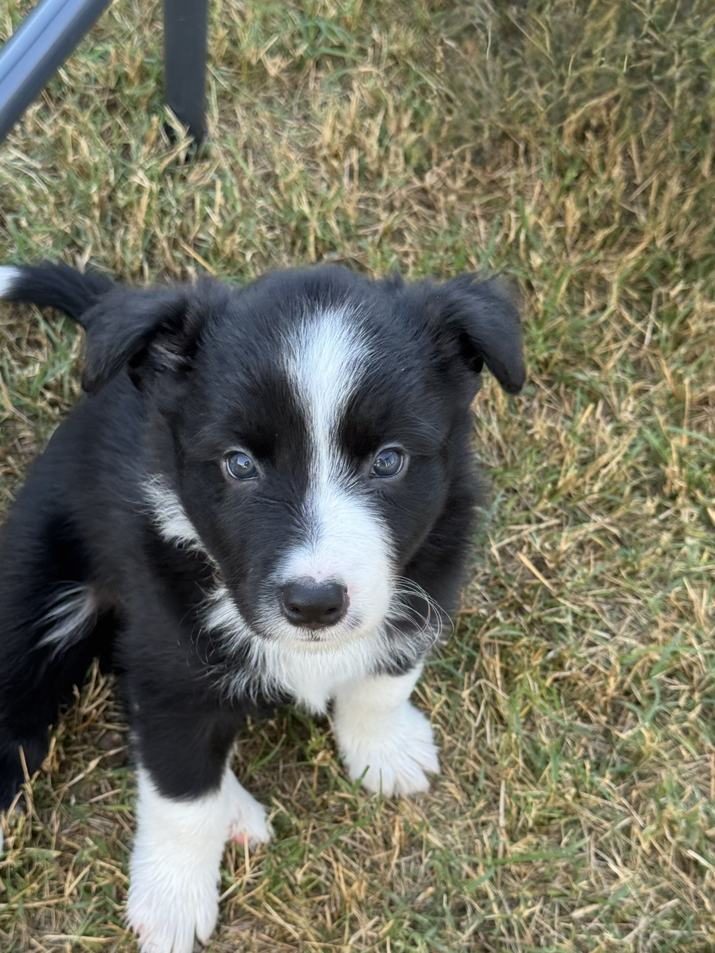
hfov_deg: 27.0
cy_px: 522
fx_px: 1487
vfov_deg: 35.5
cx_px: 317
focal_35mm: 54
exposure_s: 1/116
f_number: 1.78
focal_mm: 6.76
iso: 100
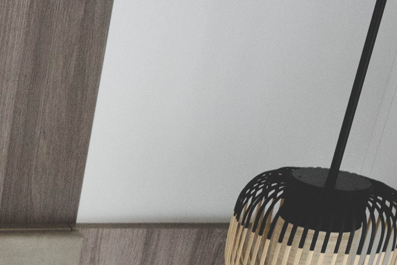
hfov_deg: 16.8
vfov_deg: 11.3
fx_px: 1169
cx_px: -262
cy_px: 576
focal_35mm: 106
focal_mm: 16
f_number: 2.8
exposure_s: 1/125
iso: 3200
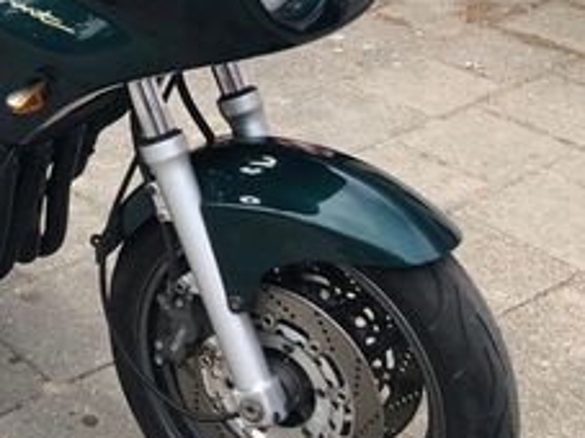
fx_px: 1334
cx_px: -49
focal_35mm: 79
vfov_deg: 18.3
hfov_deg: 23.3
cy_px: 21
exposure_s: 1/340
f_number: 1.8
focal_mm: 3.99
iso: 20
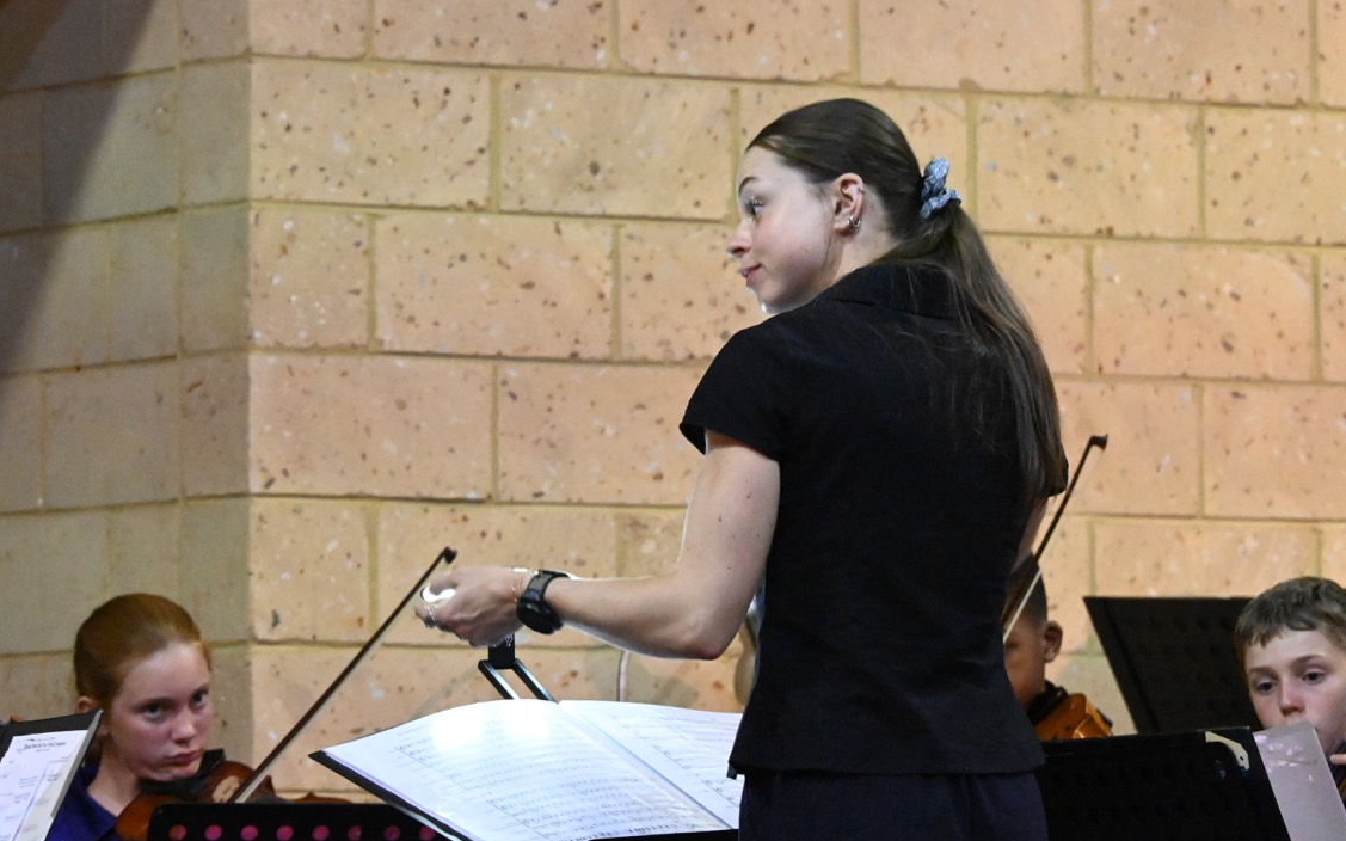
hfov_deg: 7.8
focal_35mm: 269
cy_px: 434
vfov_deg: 4.9
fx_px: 9849
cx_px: 687
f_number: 7.6
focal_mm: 165
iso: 16000
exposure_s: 1/60
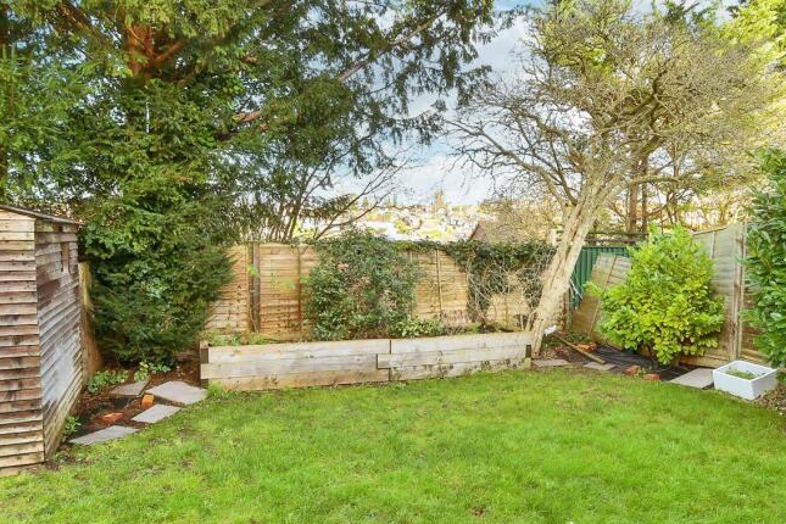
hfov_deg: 67.1
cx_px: 446
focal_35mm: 27
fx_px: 589
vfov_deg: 47.9
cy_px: 280
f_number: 8
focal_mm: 11.5
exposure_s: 1/50
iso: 200
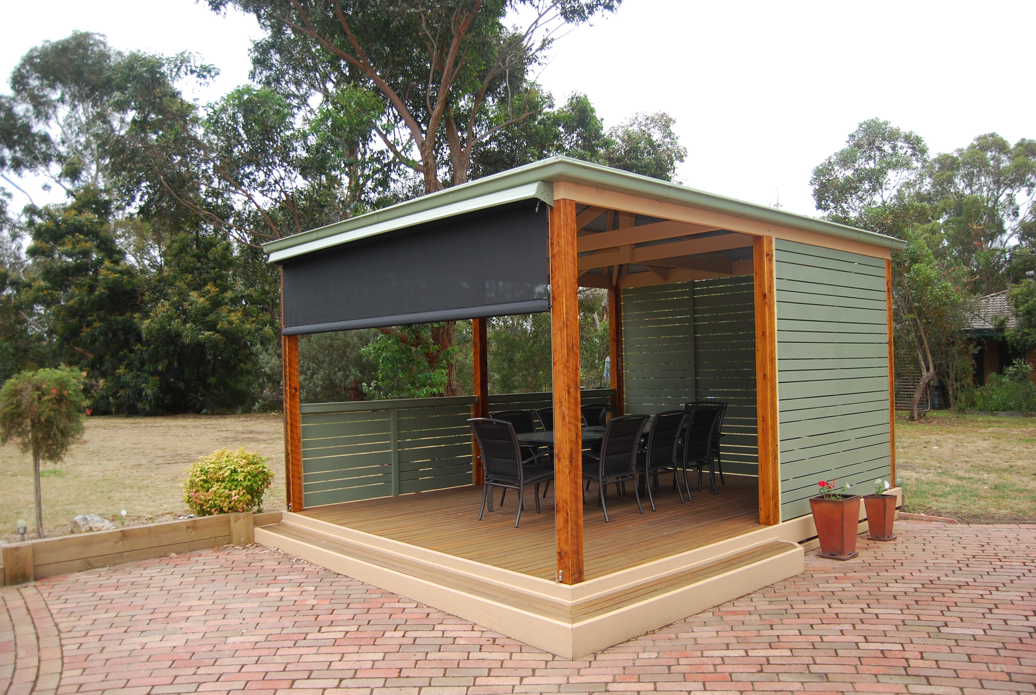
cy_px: 348
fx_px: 779
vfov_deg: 48.1
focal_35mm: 27
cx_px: 518
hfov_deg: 67.3
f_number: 3.5
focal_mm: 18
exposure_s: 1/125
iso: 160
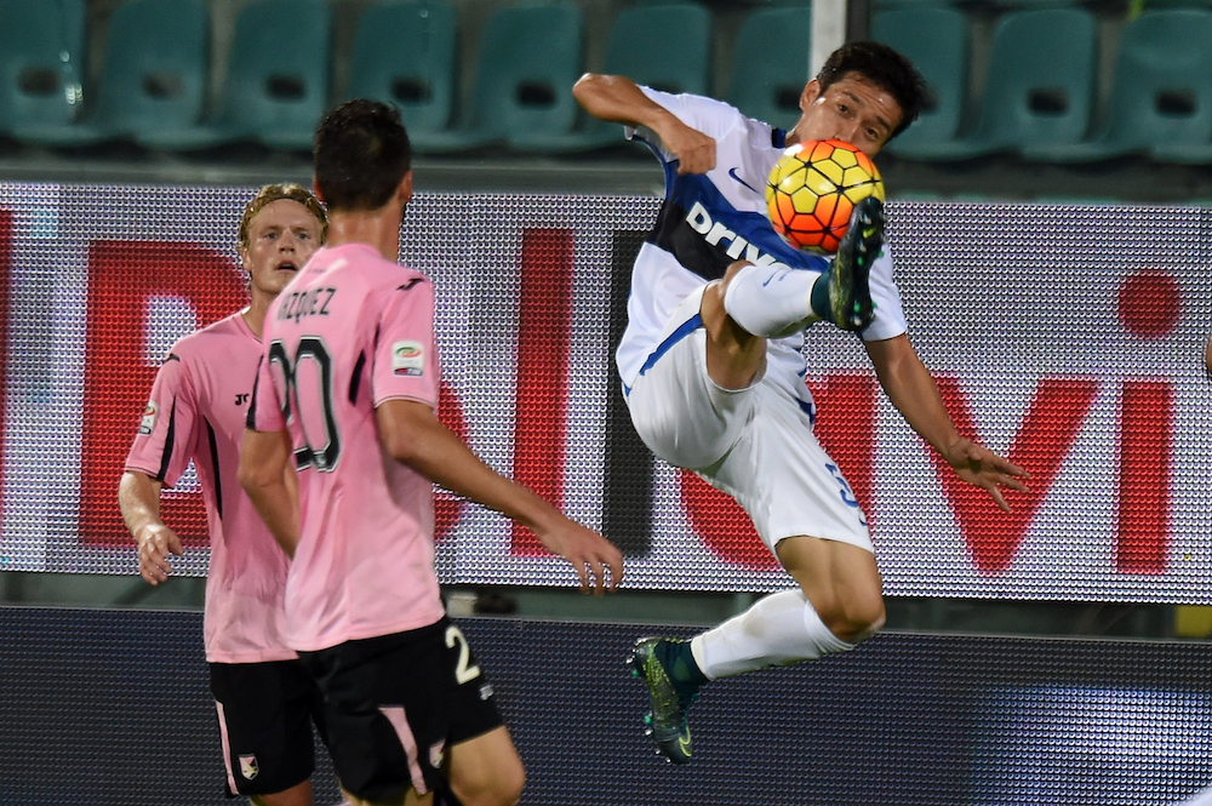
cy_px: 403
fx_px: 18501
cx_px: 606
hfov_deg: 3.8
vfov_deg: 2.5
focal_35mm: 550
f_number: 4
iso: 2500
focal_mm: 550
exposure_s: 1/1250
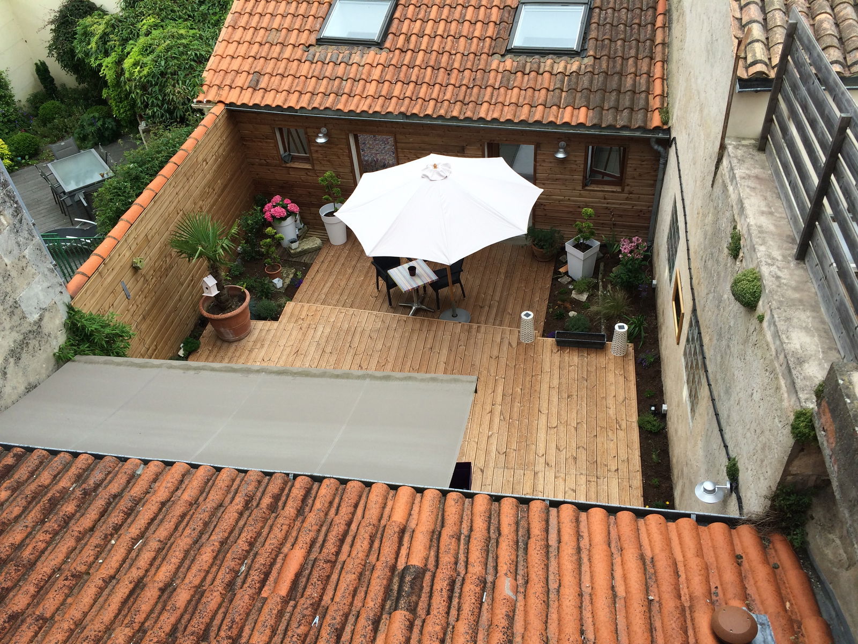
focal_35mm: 29
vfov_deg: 48.2
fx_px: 719
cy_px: 322
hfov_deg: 61.7
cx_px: 429
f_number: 2.2
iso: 32
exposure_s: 1/376
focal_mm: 4.15
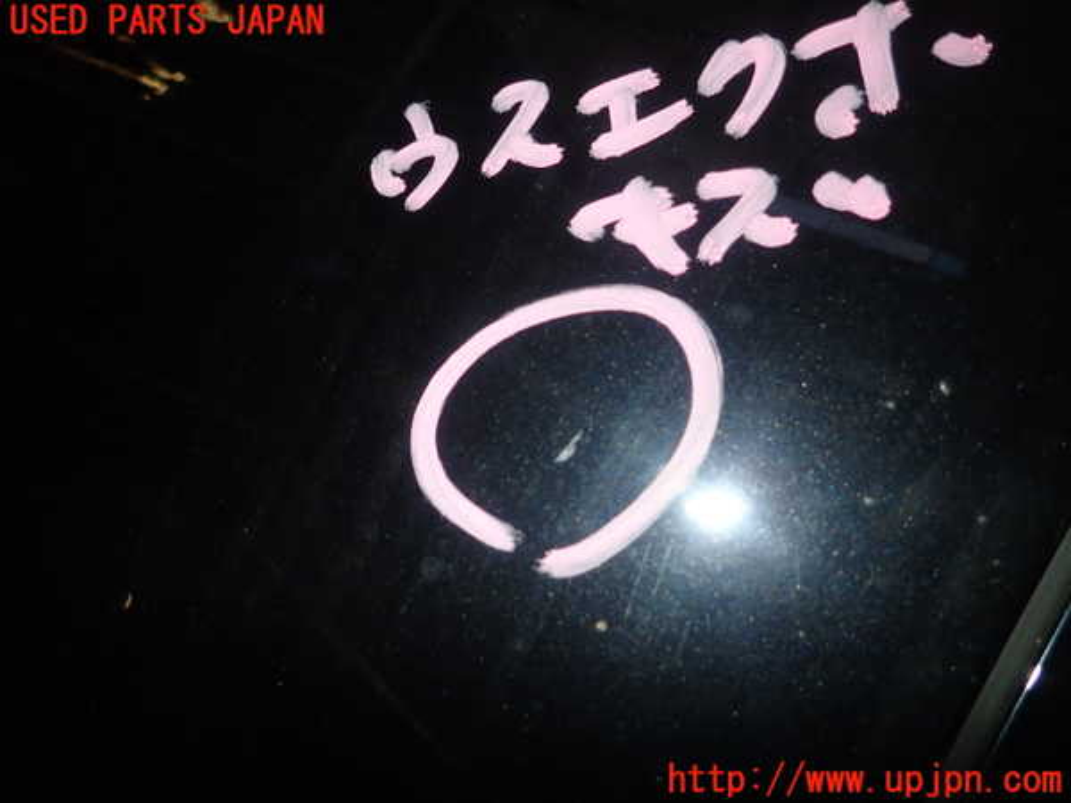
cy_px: 402
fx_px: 773
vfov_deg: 54.9
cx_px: 536
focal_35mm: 25
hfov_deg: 69.4
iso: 200
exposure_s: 1/30
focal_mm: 4.5
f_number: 5.6
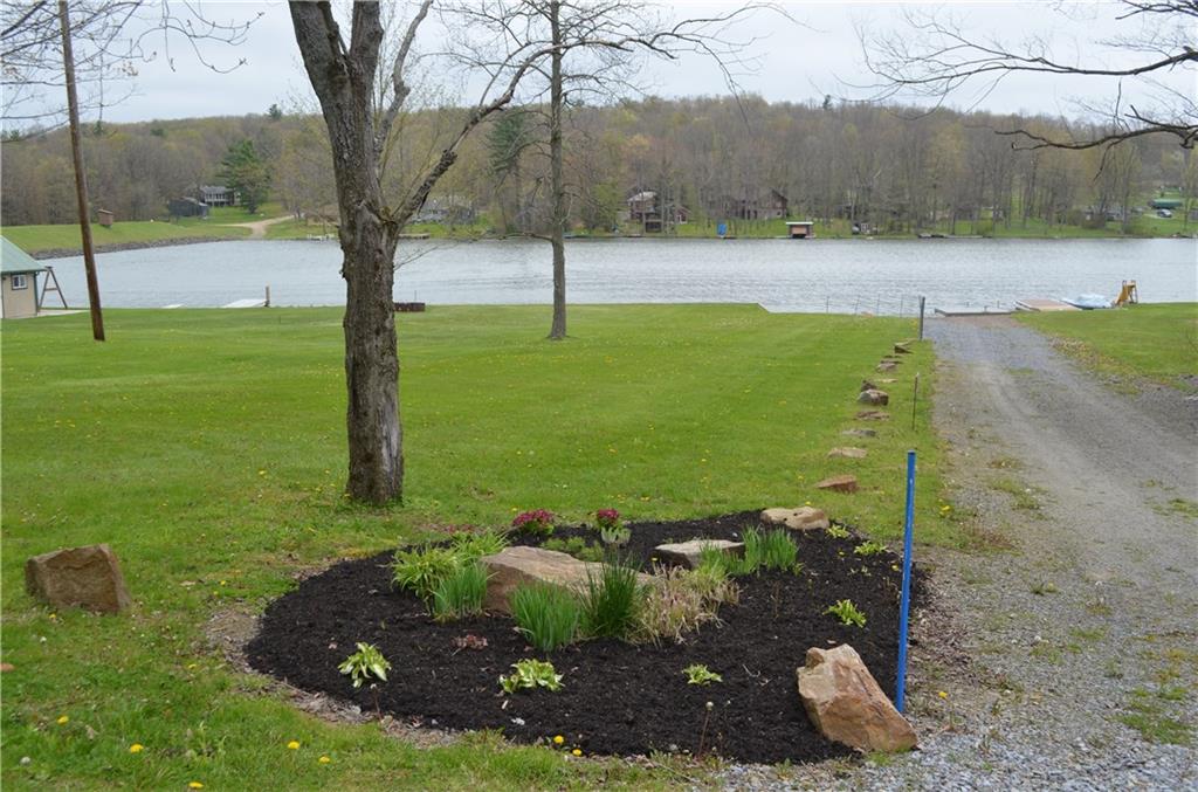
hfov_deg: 53.3
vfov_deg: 36.7
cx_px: 599
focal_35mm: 36
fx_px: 1195
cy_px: 396
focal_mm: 24
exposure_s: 1/250
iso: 200
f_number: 8
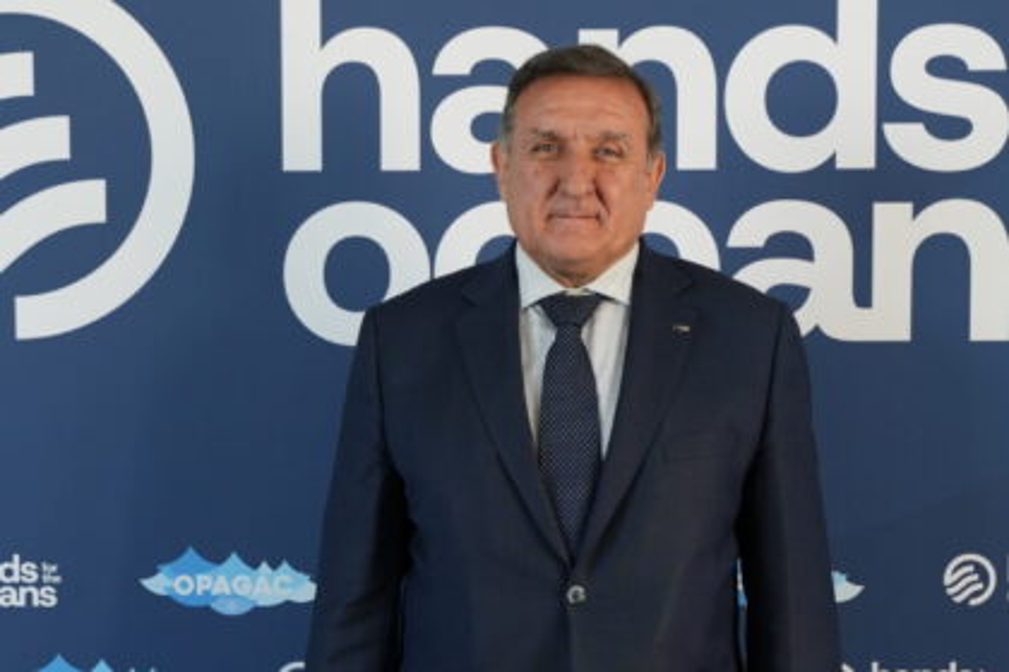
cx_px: 504
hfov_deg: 45.4
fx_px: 1205
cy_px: 336
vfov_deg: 31.2
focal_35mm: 43
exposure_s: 1/160
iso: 800
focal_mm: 43
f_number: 4
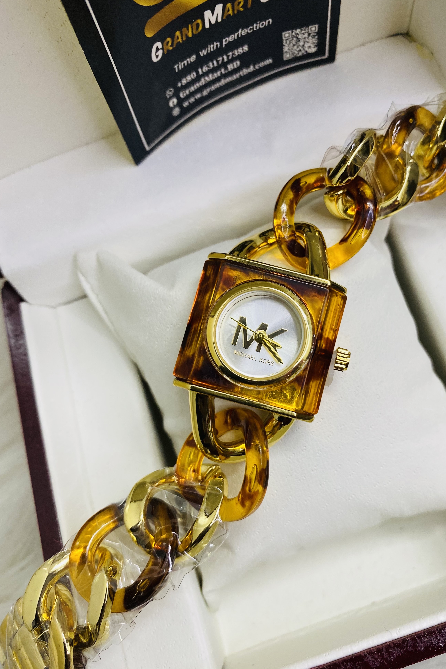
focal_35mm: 28
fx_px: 520
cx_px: 258
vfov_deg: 65.5
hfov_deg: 46.2
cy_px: 336
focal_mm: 4.25
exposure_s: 1/100
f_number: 1.8
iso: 100
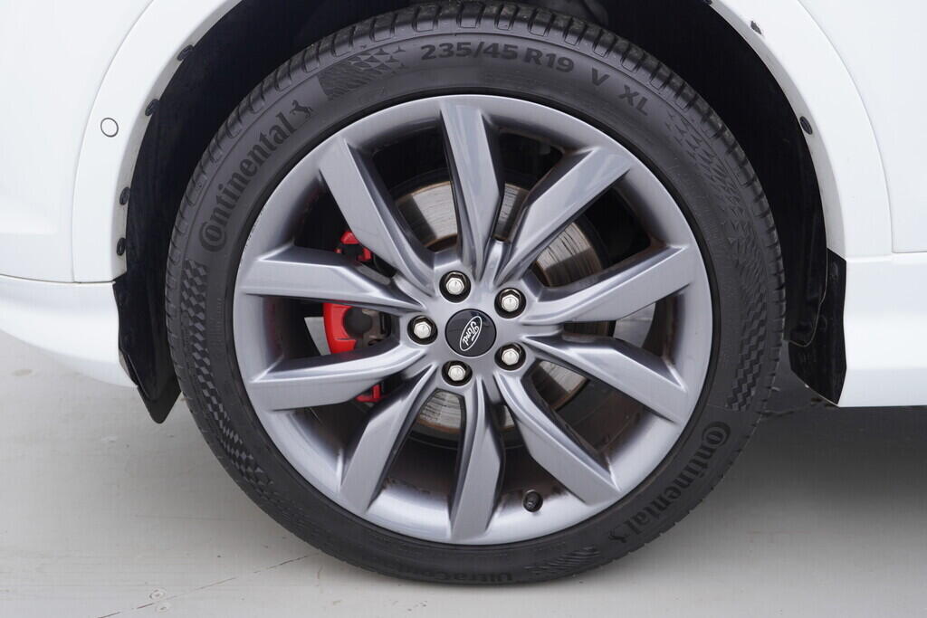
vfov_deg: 36.9
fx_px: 927
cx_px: 464
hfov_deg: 53.1
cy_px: 309
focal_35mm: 36
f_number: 3.2
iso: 125
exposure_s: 1/50
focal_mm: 24
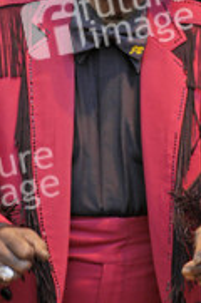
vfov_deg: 3.4
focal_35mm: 614
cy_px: 104
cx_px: 156
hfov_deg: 2.2
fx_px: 5163
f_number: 3.3
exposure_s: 1/180
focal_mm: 185
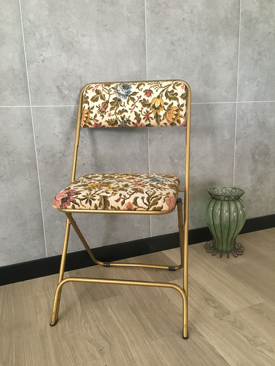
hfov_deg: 48.2
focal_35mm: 29
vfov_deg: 61.7
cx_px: 138
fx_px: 307
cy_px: 183
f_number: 2.2
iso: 200
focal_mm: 4.15
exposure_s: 1/20
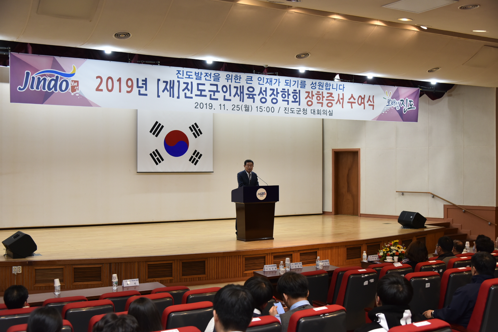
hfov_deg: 48.5
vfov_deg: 33.4
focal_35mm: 40
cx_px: 249
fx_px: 553
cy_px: 166
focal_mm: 40
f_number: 4.5
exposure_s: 1/100
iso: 800
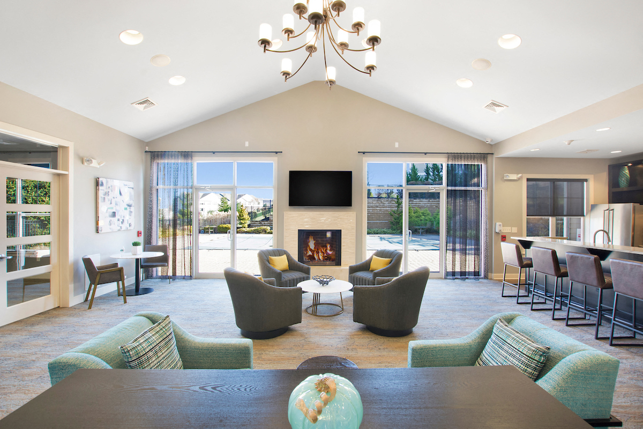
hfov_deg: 100.4
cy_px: 214
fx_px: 268
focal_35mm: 15
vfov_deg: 77.3
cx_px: 322
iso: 400
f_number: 8
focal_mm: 10
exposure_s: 1/4
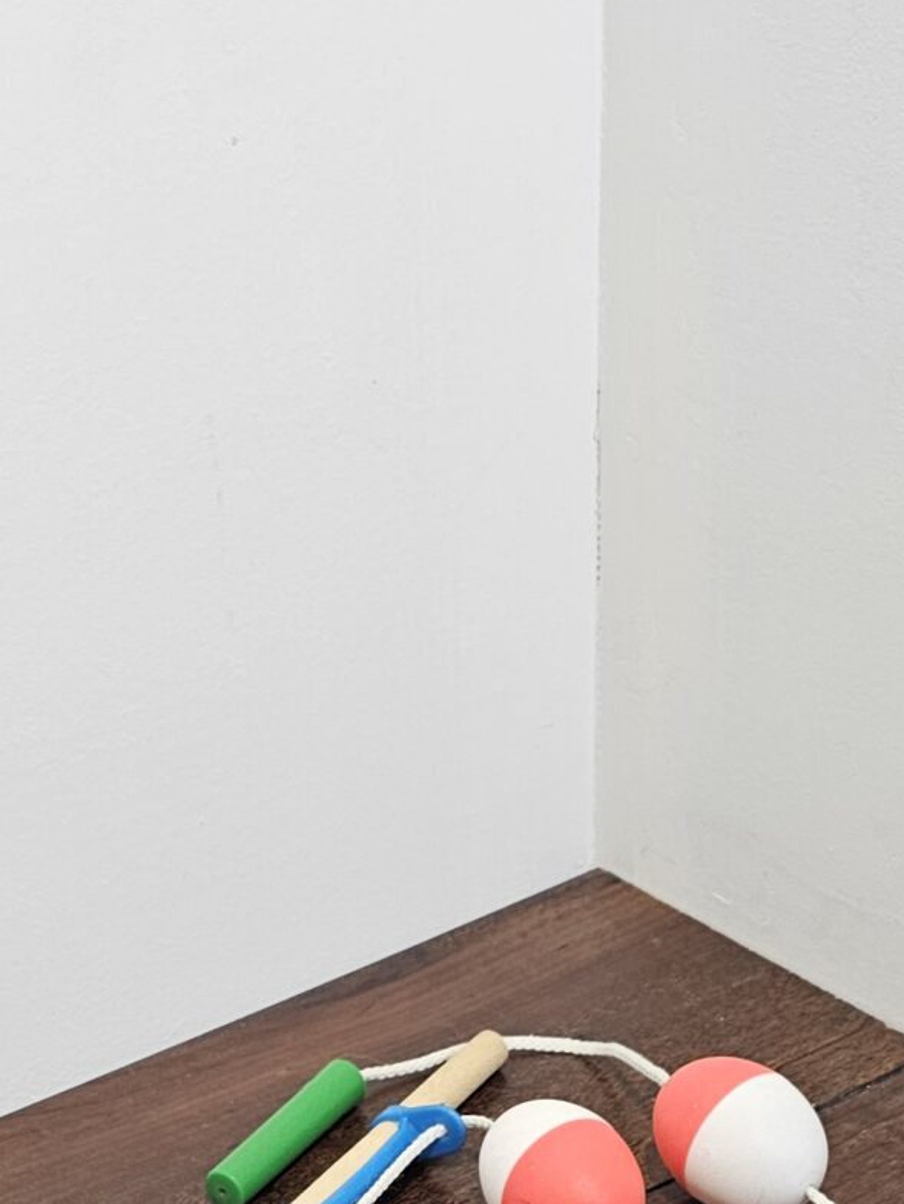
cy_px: 1549
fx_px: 2611
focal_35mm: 75
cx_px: 270
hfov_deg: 19.6
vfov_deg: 23.2
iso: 160
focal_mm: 6.3
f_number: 1.7
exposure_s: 1/120
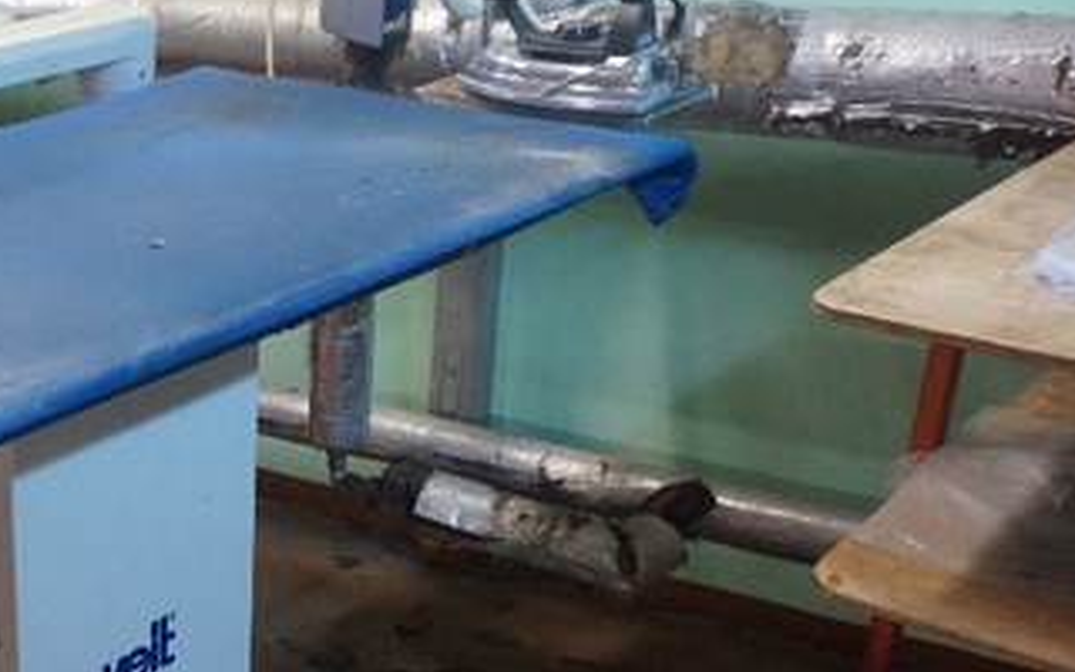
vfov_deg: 23.4
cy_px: 464
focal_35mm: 55
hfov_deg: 32.5
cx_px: -104
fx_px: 1611
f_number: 3.5
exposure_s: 1/125
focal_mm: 16
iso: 3200
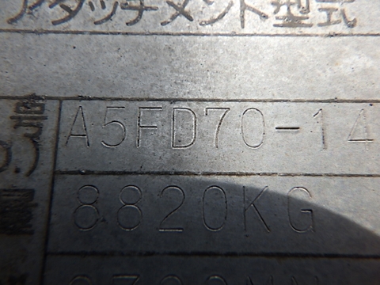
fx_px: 373
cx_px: 190
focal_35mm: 34
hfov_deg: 54.0
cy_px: 142
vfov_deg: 41.8
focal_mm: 6.1
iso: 125
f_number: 4.6
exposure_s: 1/500
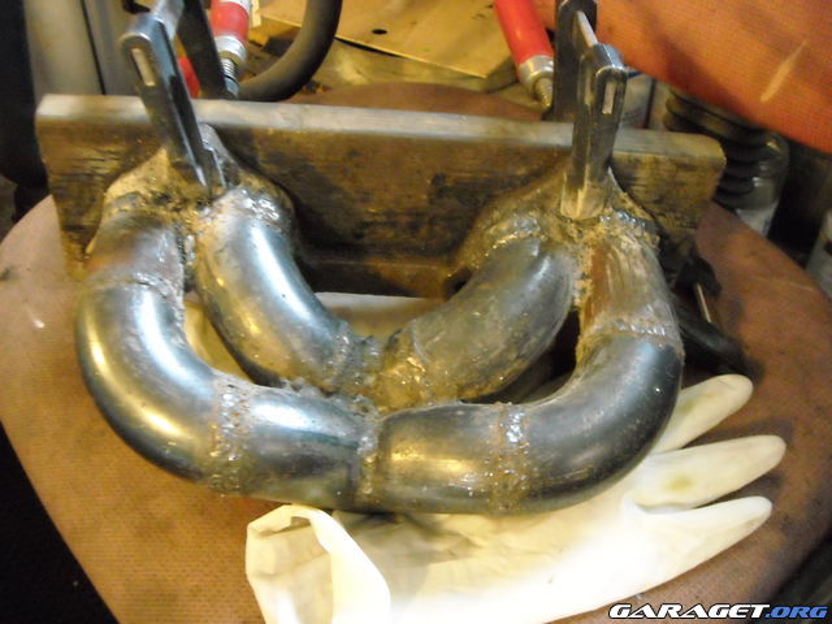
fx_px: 841
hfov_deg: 52.6
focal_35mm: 35
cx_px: 416
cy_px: 312
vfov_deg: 40.7
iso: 800
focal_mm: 5.7
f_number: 2.8
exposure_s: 1/5
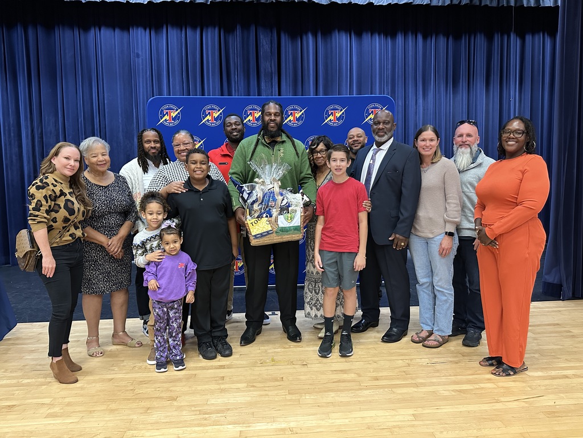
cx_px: 292
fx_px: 404
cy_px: 219
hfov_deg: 71.6
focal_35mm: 24
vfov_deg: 56.8
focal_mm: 6.86
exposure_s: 1/60
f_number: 1.78
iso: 640
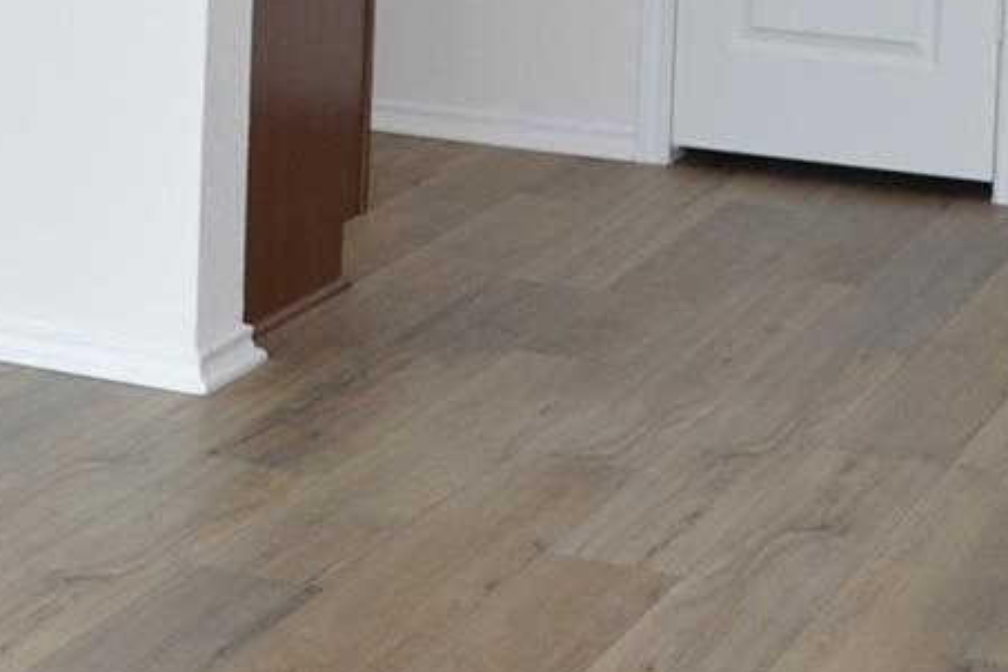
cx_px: -372
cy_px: -490
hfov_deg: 15.8
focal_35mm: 122
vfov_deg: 10.6
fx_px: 3416
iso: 400
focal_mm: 18
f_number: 5
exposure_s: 1/100
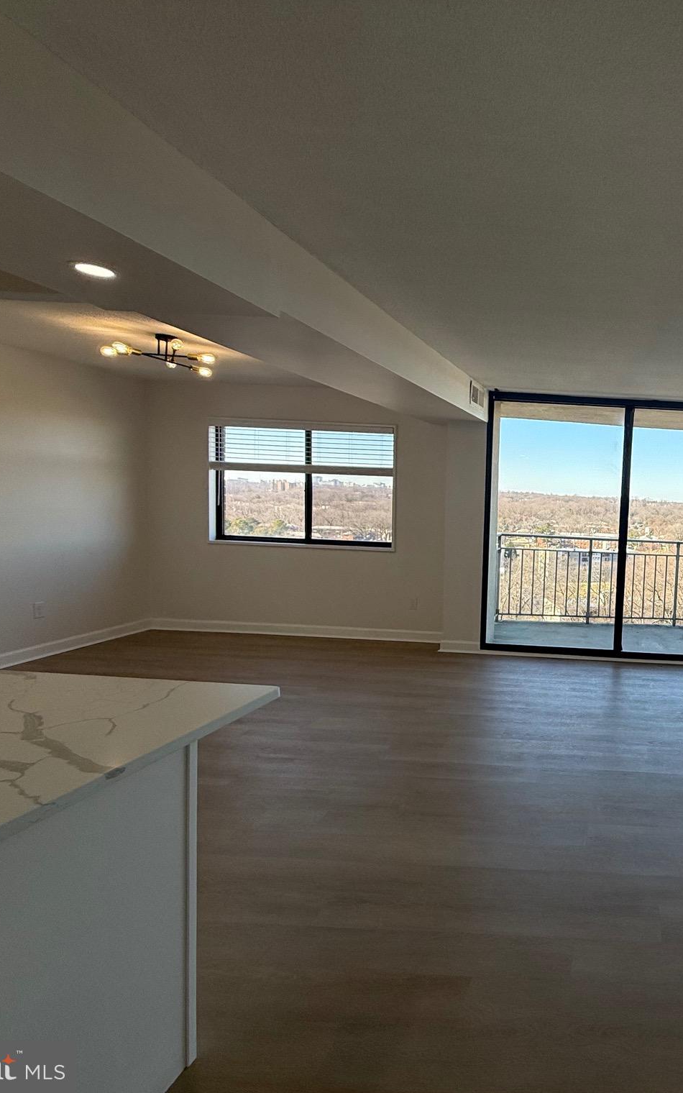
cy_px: 546
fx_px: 596
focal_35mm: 20
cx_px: 633
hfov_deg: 51.5
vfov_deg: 85.1
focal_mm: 2.22
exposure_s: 1/574
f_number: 2.2
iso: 64
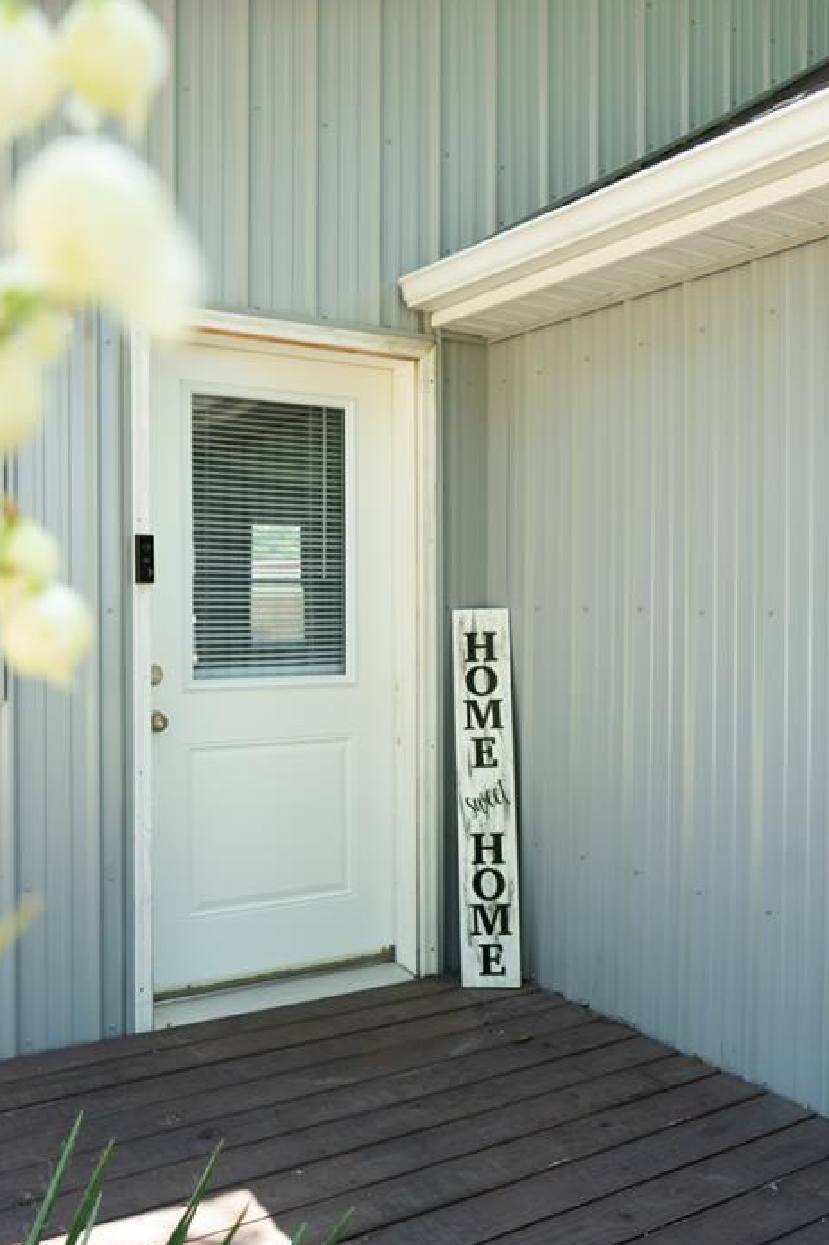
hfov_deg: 42.3
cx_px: 391
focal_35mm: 31
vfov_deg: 60.3
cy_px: 622
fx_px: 1072
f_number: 3.5
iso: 100
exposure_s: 1/160
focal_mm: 28
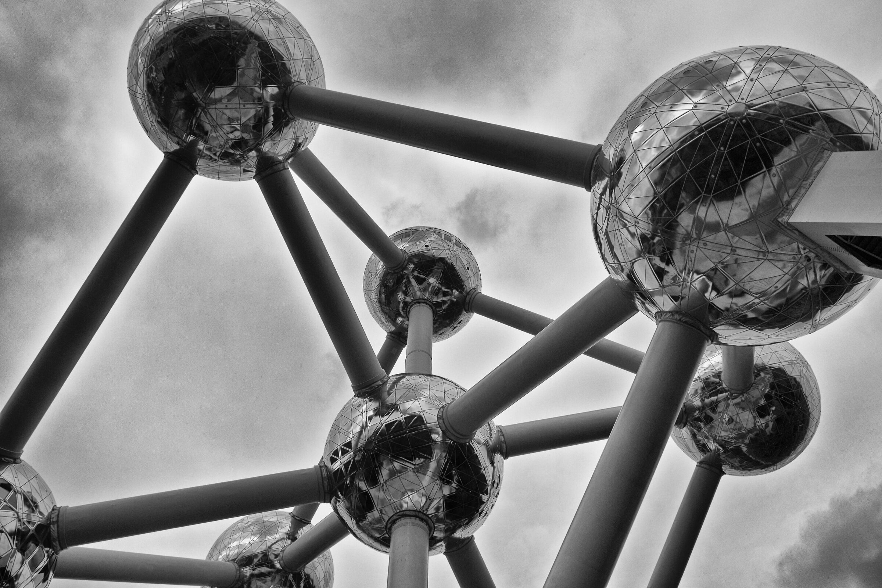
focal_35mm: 27
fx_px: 661
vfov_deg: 47.9
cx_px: 441
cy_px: 294
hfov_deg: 67.4
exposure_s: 1/3500
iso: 500
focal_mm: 18
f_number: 5.6
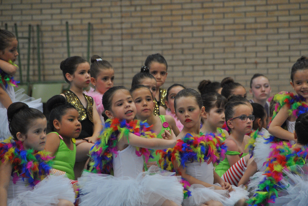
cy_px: 103
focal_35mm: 300
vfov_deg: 4.6
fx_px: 2570
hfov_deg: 6.9
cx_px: 154
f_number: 6.3
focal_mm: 200
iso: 800
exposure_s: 1/80
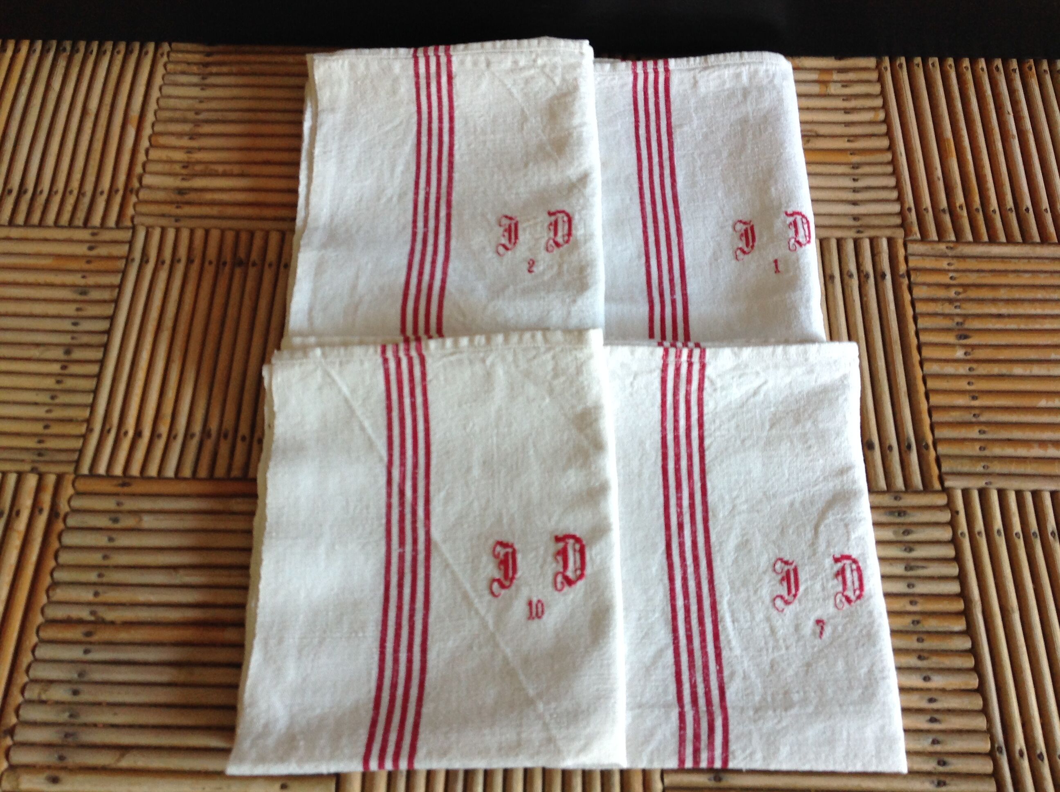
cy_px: 396
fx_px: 1070
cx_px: 530
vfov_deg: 40.6
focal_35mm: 35
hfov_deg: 52.7
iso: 100
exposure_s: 1/15
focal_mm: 4.28
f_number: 2.4
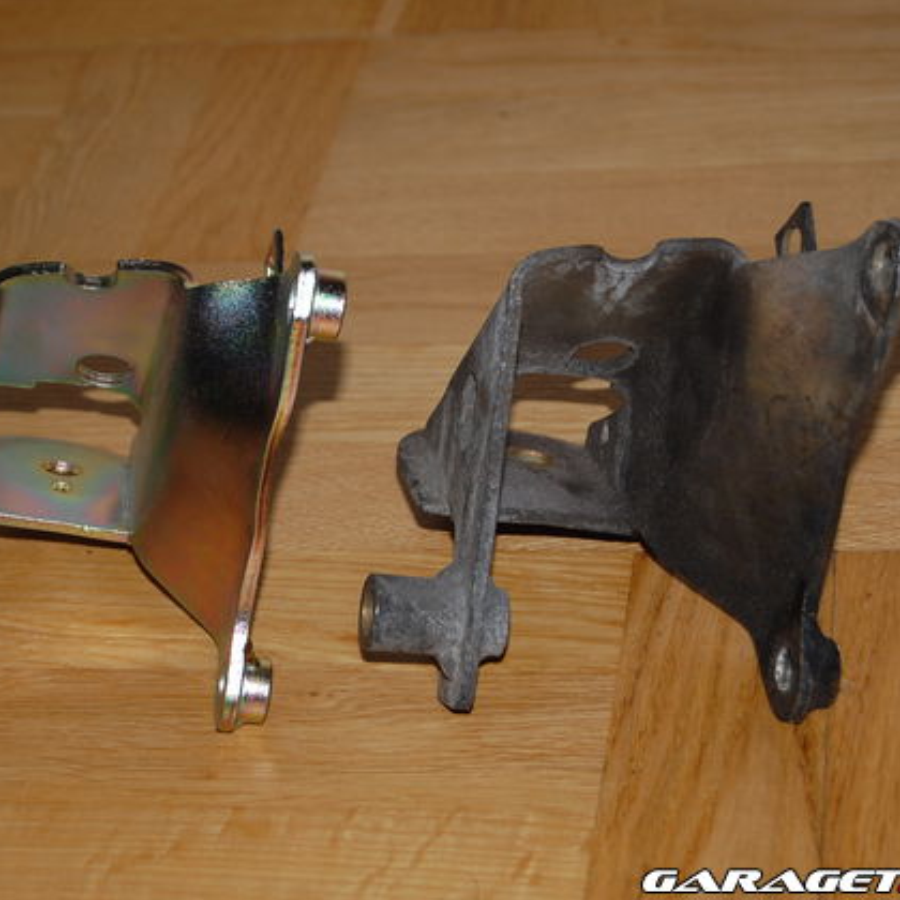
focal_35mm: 97
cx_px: 324
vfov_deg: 17.9
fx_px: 2853
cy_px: 448
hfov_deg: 17.9
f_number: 5.6
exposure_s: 1/125
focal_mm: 50
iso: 200
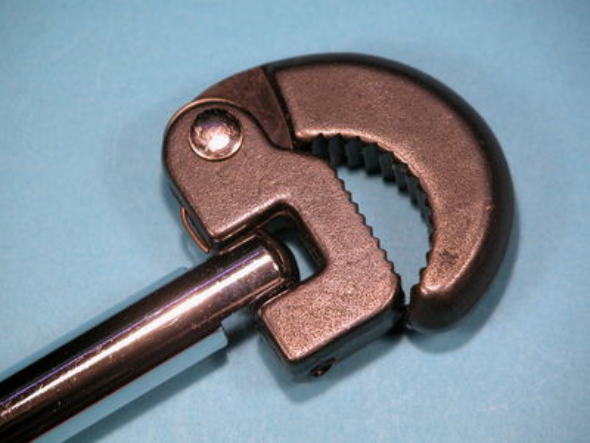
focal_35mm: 280
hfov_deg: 7.1
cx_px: 295
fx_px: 4772
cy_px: 222
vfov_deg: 5.3
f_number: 4.2
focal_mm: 71.2
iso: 100
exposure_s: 1/28.4
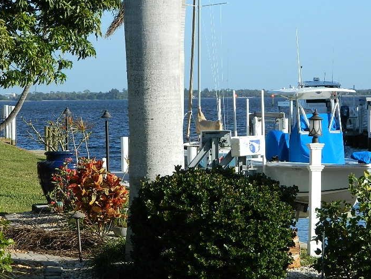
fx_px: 1619
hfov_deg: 13.1
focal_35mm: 151
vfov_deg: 9.8
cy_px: 151
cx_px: 219
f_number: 4.5
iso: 80
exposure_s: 1/400
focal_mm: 18.6
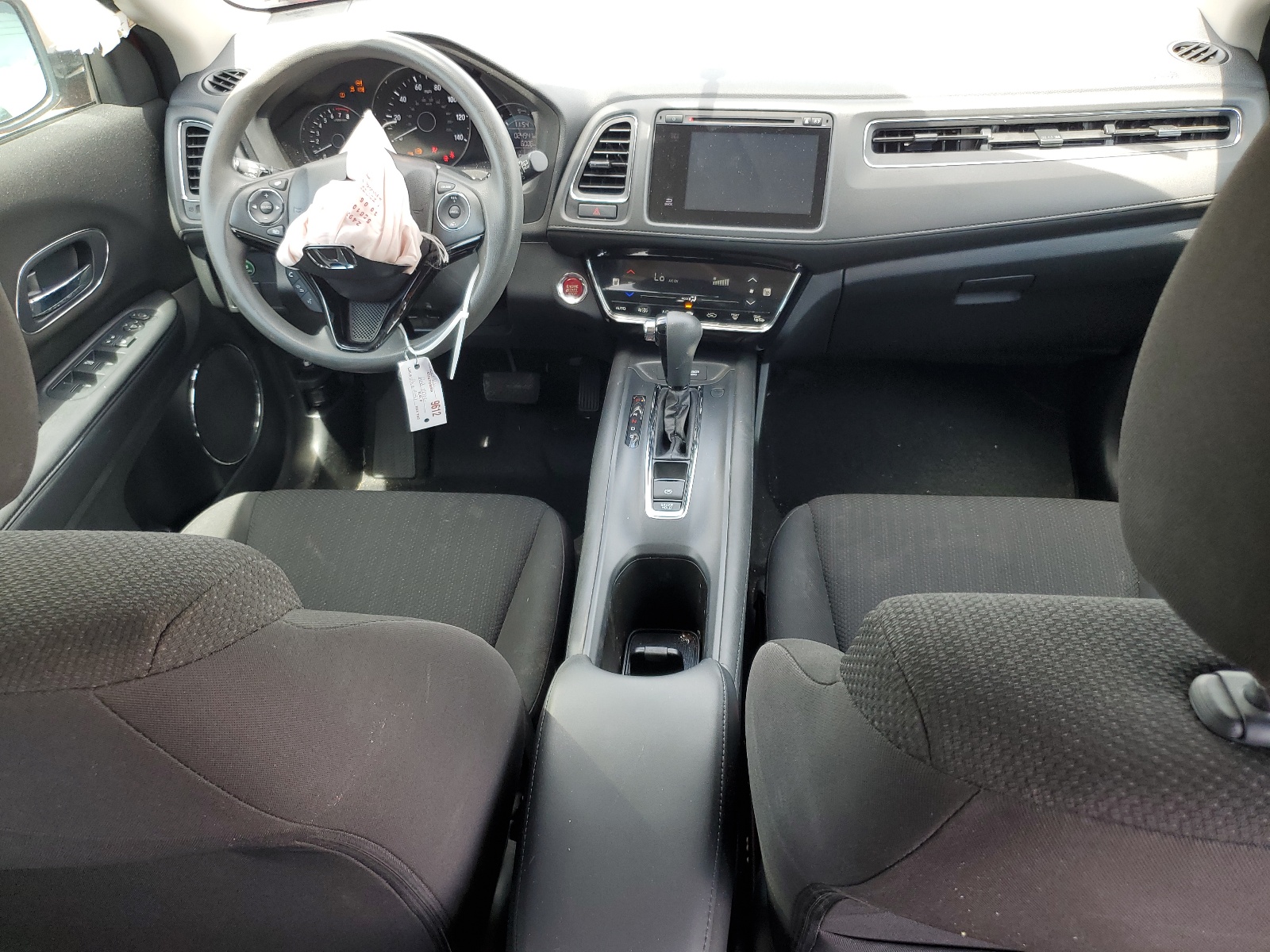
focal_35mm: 26
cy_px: 476
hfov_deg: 67.3
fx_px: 954
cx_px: 635
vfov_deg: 53.1
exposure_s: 1/133
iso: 50
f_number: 1.5
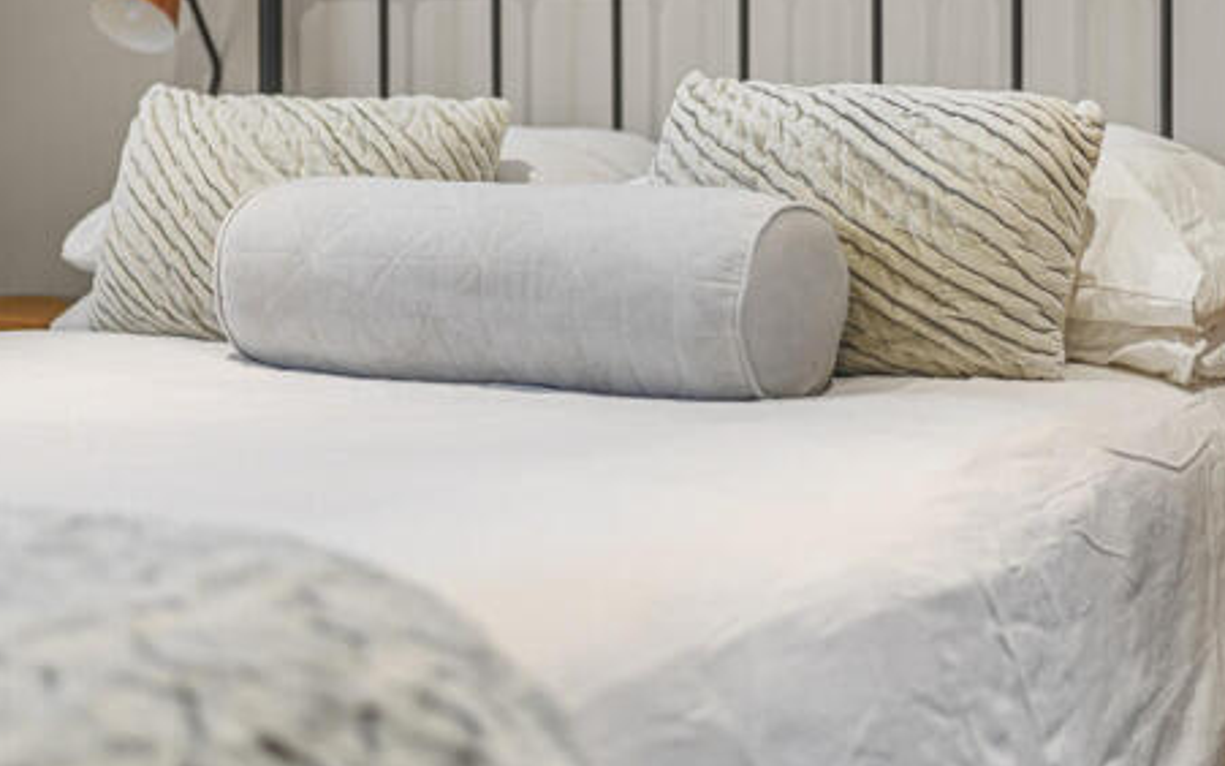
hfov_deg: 27.8
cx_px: 674
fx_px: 2471
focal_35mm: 74
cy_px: 193
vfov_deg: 17.5
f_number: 1.8
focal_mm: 50
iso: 400
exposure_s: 1/25
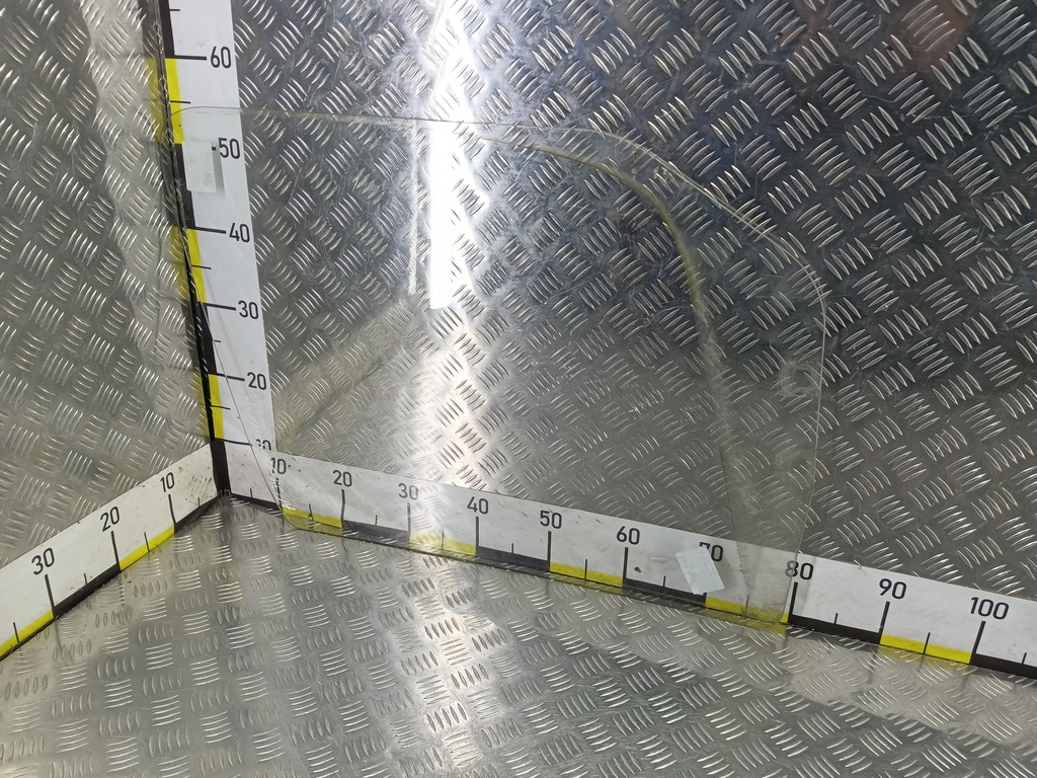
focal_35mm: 23
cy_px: 389
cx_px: 518
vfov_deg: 58.9
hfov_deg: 73.9
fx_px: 689
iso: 113
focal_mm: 4.11
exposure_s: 1/50
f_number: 1.6
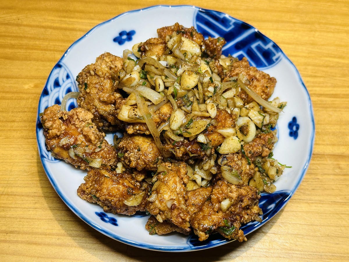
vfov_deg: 30.3
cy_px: 131
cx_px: 174
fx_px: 484
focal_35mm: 48
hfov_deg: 39.7
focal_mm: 6.86
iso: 125
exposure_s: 1/60
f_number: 1.78
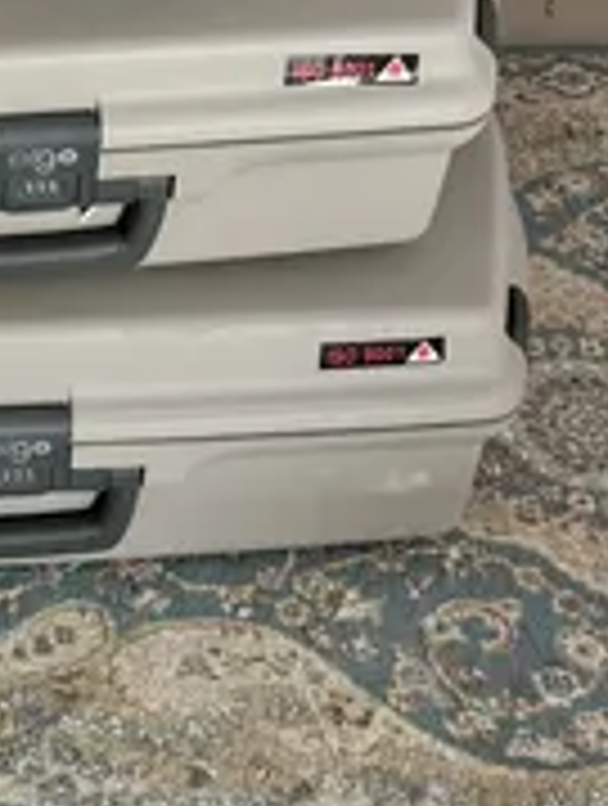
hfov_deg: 13.7
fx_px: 2497
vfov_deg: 17.9
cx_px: -5
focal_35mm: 107
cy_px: -18
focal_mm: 6.76
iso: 200
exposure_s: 1/60
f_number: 1.78
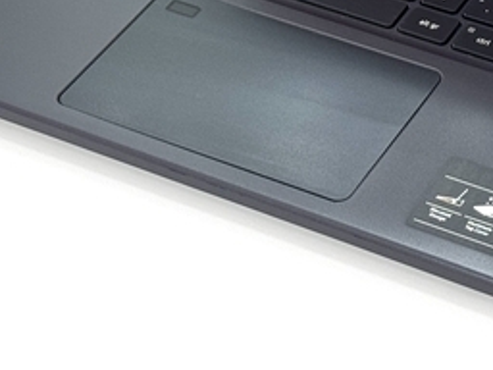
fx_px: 2136
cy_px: -195
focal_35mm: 150
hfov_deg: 13.0
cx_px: 481
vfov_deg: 9.6
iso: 50
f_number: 1.78
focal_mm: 6.76
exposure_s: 1/121
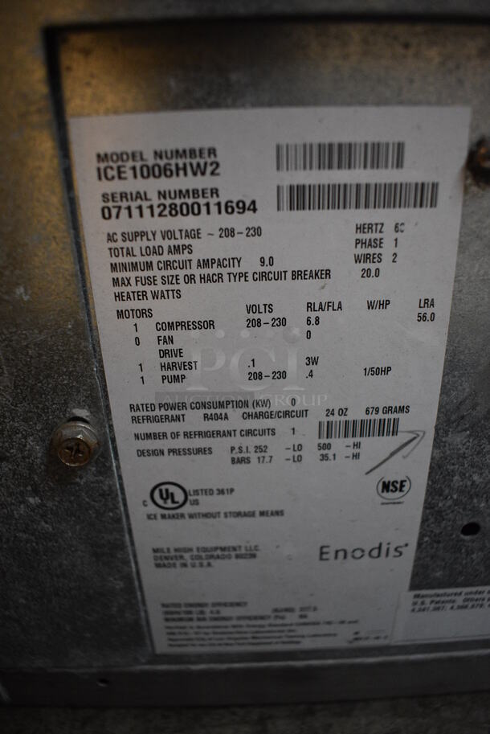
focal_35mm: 27
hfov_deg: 48.0
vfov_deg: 67.3
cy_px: 367
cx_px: 245
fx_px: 550
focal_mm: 18
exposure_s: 1/60
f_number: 4
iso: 1800
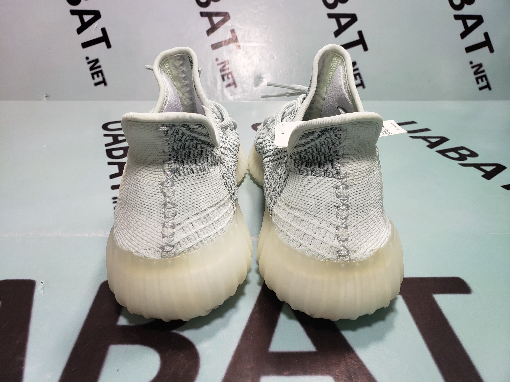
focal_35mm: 26
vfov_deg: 53.1
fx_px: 383
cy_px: 191
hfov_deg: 67.3
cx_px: 255
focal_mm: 4.3
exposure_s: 1/50
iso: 80
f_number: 2.4
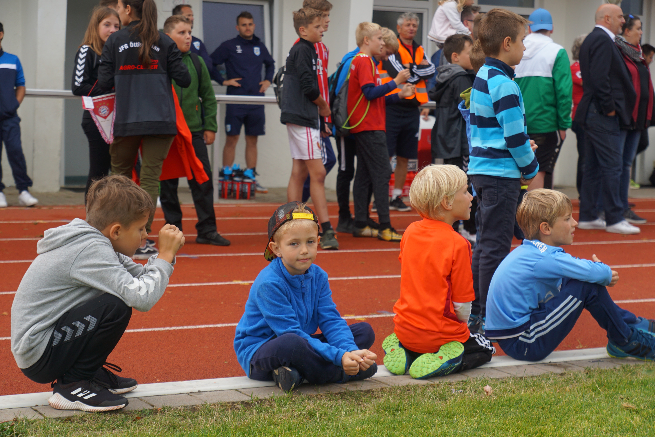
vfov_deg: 18.2
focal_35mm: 75
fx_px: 1364
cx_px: 328
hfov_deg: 27.0
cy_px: 218
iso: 125
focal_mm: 50
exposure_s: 1/160
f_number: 4
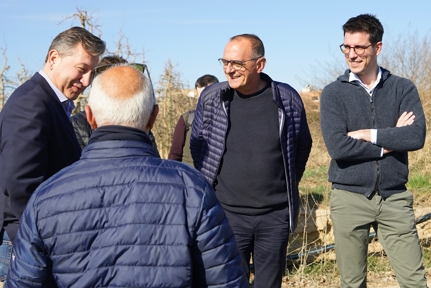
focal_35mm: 41
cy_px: 144
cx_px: 216
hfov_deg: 47.4
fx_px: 491
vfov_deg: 32.6
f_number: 5.6
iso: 100
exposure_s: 1/400
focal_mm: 41
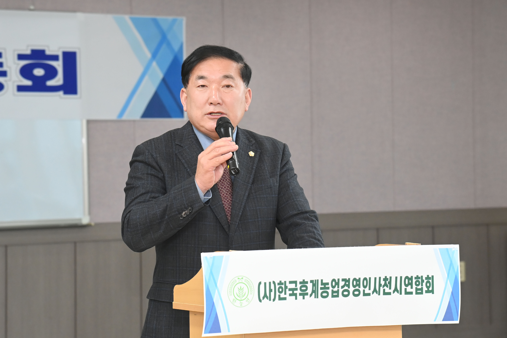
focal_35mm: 120
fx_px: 1690
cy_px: 169
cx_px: 254
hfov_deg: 17.1
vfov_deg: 11.4
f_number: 6.3
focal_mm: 120
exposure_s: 1/250
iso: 3200
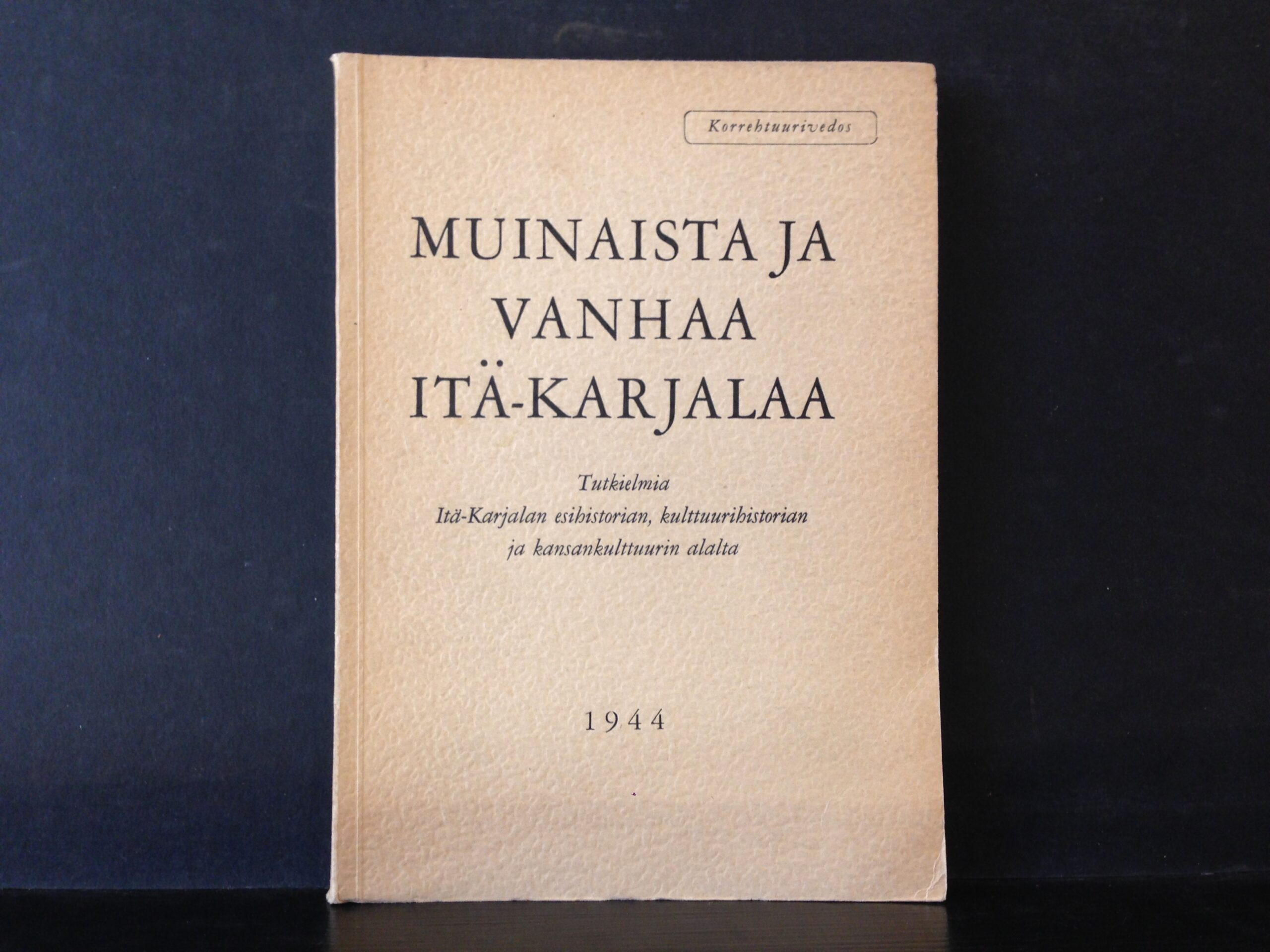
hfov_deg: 55.4
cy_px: 476
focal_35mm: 33
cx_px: 635
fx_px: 1211
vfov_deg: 42.9
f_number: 2.4
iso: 80
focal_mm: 4.12
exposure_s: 1/20
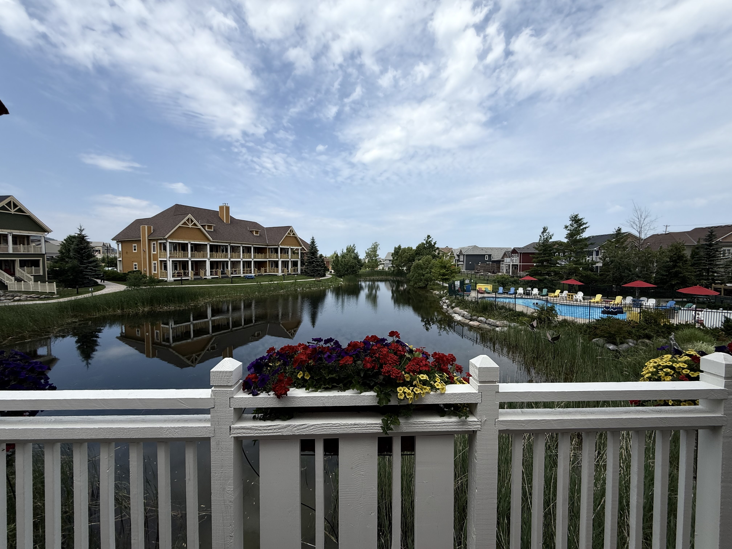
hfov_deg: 102.1
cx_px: 366
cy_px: 274
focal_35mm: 14
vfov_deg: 85.7
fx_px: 296
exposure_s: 1/2320
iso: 50
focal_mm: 2.22
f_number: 2.2
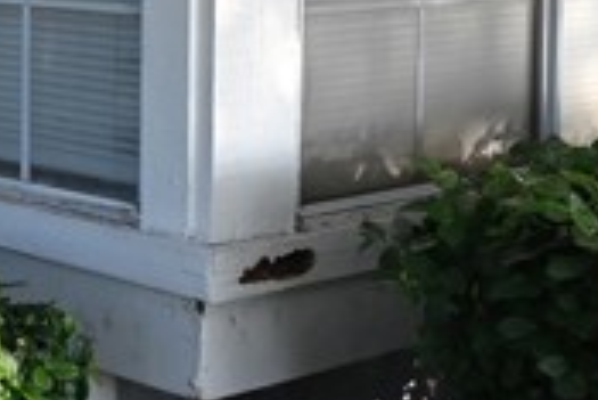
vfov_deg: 14.1
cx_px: -448
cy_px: -43
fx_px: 1579
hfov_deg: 17.7
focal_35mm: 95
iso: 3200
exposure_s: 1/320
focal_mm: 26
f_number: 11
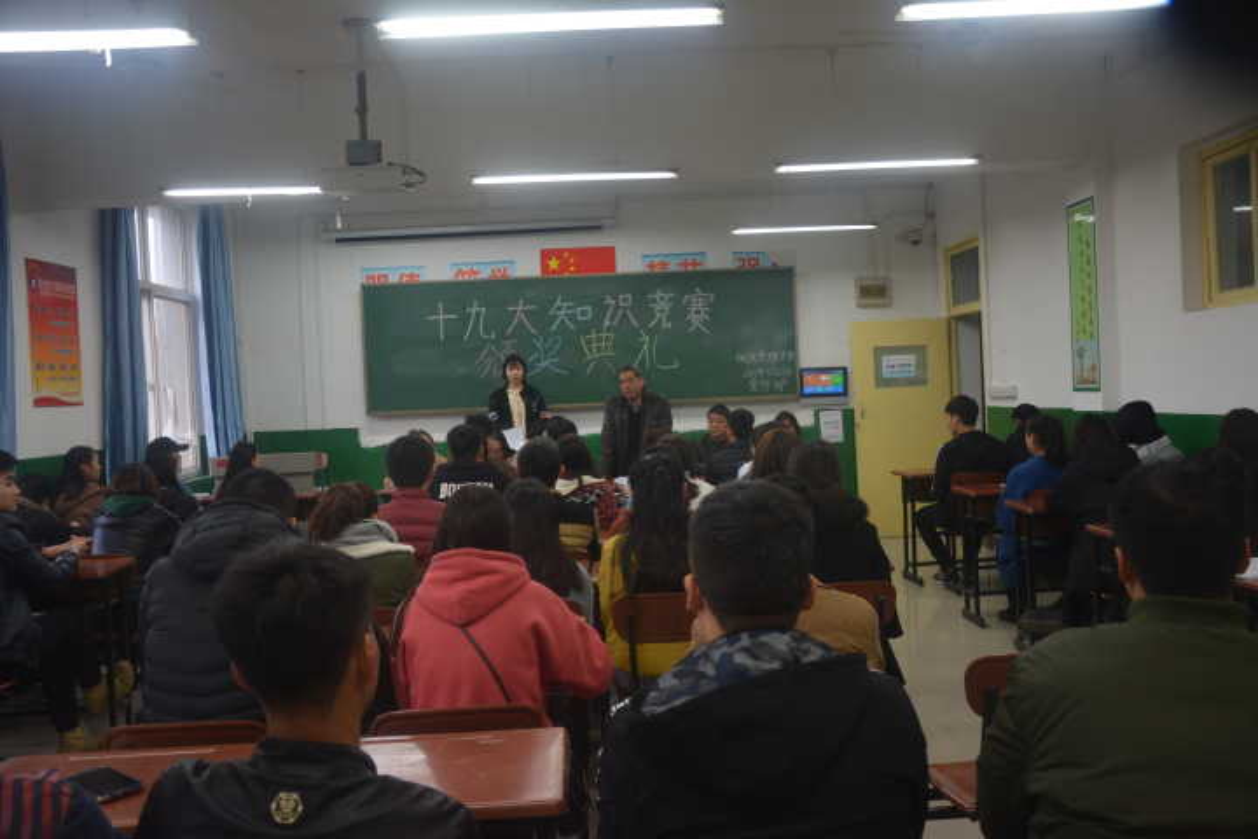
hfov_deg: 59.5
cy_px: 420
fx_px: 1101
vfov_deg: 41.7
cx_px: 629
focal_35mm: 32
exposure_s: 1/60
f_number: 4
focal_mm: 21
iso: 450
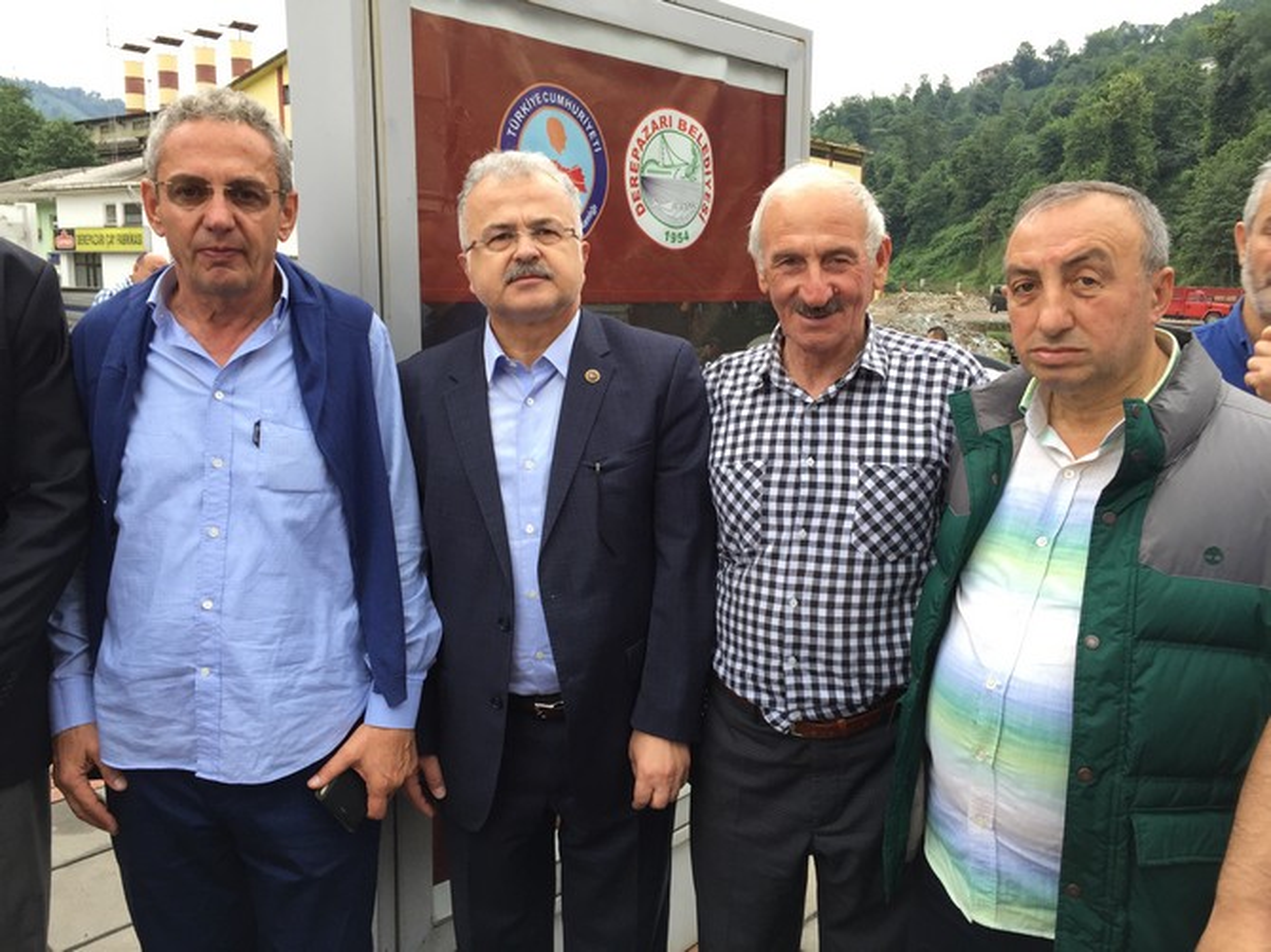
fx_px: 1064
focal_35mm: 29
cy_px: 476
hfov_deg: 61.7
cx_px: 636
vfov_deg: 48.2
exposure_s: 1/100
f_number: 2.2
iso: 40
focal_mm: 4.15
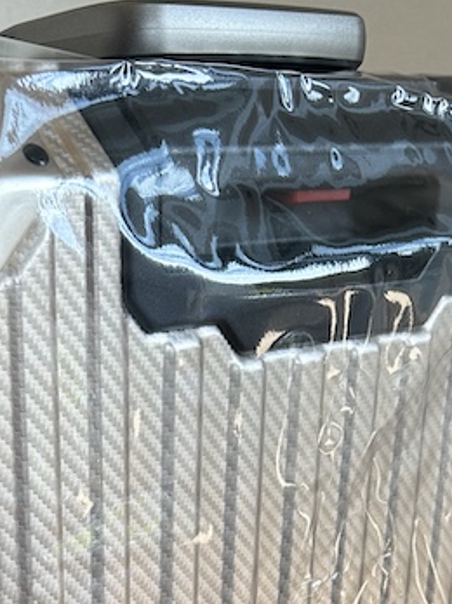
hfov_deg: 20.7
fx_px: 1219
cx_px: 82
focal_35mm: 70
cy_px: 706
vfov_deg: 25.3
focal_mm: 5.7
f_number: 1.5
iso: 50
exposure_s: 1/298
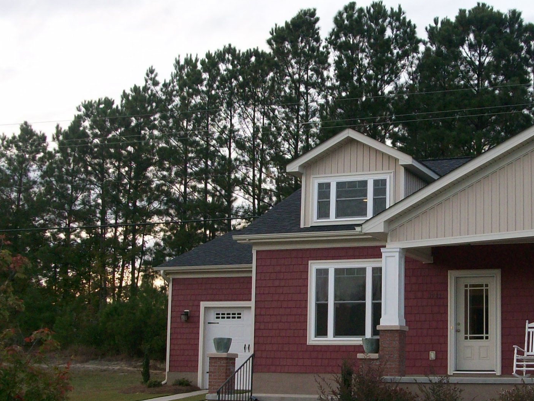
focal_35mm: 63
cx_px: 408
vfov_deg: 23.3
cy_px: 204
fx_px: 972
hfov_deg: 30.2
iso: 102
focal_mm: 5.7
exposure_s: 1/128
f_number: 2.8
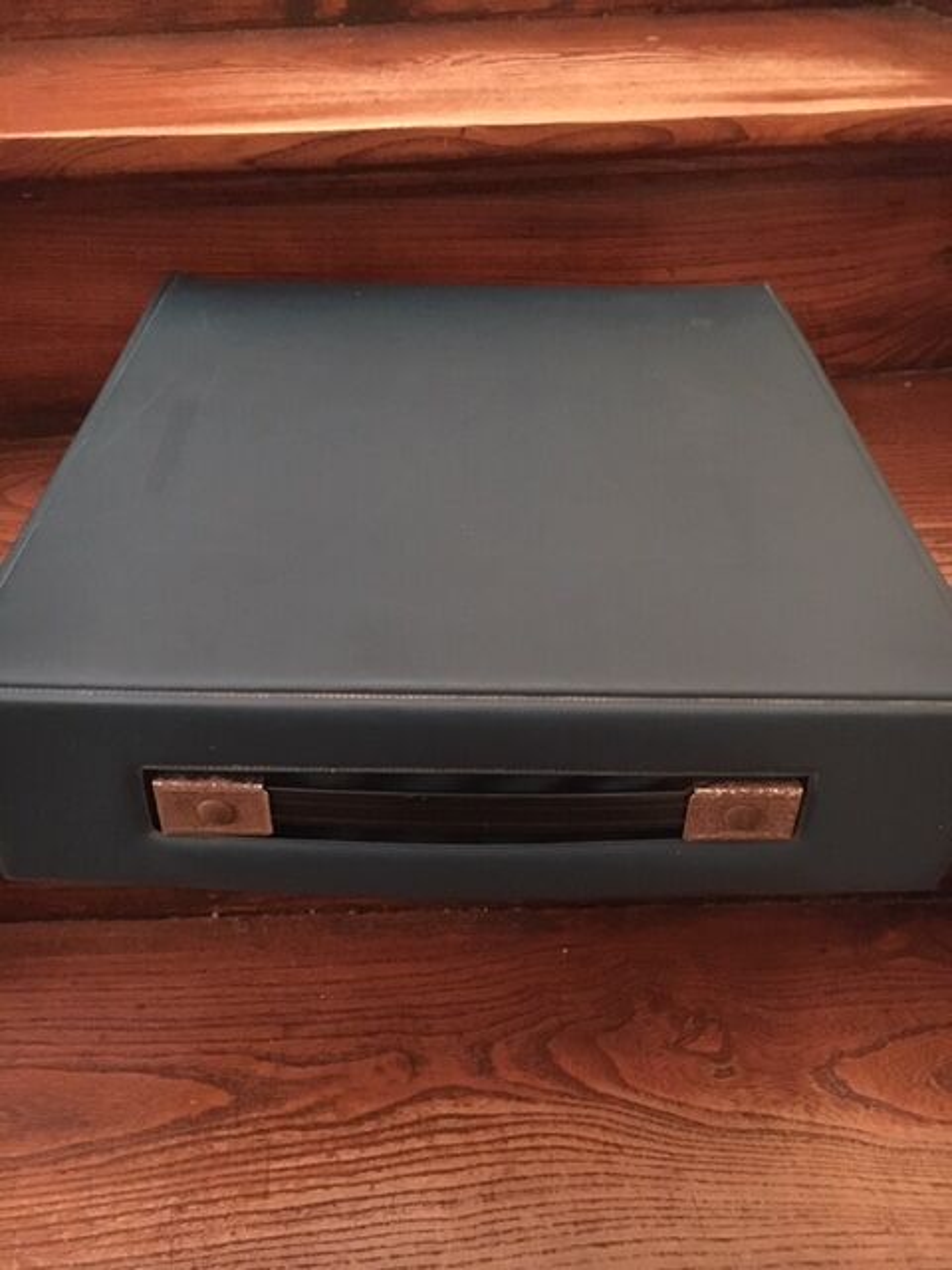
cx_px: 476
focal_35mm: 29
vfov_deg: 61.7
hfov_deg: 48.2
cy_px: 635
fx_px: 1063
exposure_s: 1/17
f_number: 2.2
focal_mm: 4.15
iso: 1000
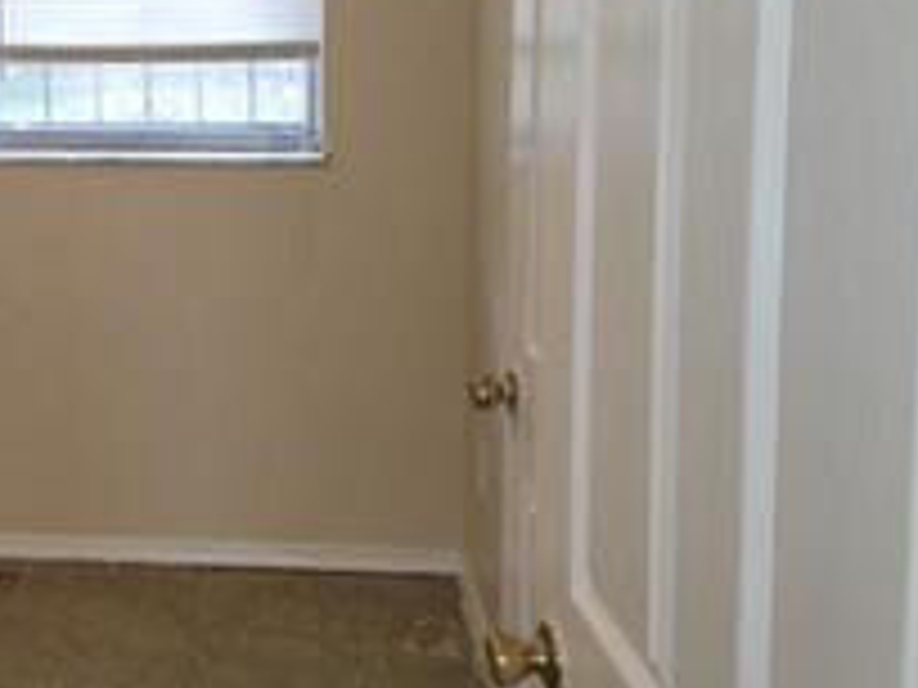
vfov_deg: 28.8
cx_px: 68
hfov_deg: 36.2
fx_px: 1299
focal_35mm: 49
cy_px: 108
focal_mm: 7
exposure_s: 1/60
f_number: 1.8
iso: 100
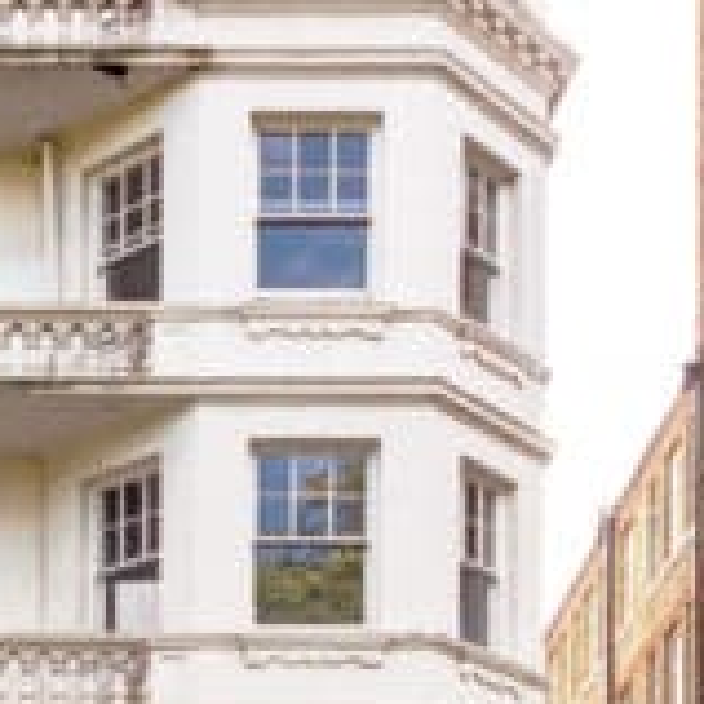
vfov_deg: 23.4
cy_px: 390
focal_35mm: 74
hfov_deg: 22.9
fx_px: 1703
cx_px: 93
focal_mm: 12
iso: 200
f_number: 8
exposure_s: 1/320
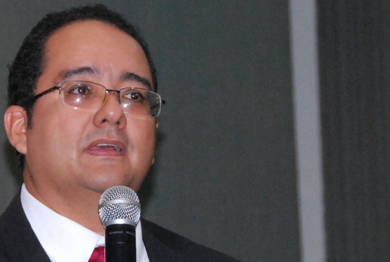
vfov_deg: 4.5
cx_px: 125
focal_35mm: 307
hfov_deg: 6.7
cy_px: 258
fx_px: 3337
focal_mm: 75
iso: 1600
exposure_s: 1/60
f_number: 5.6
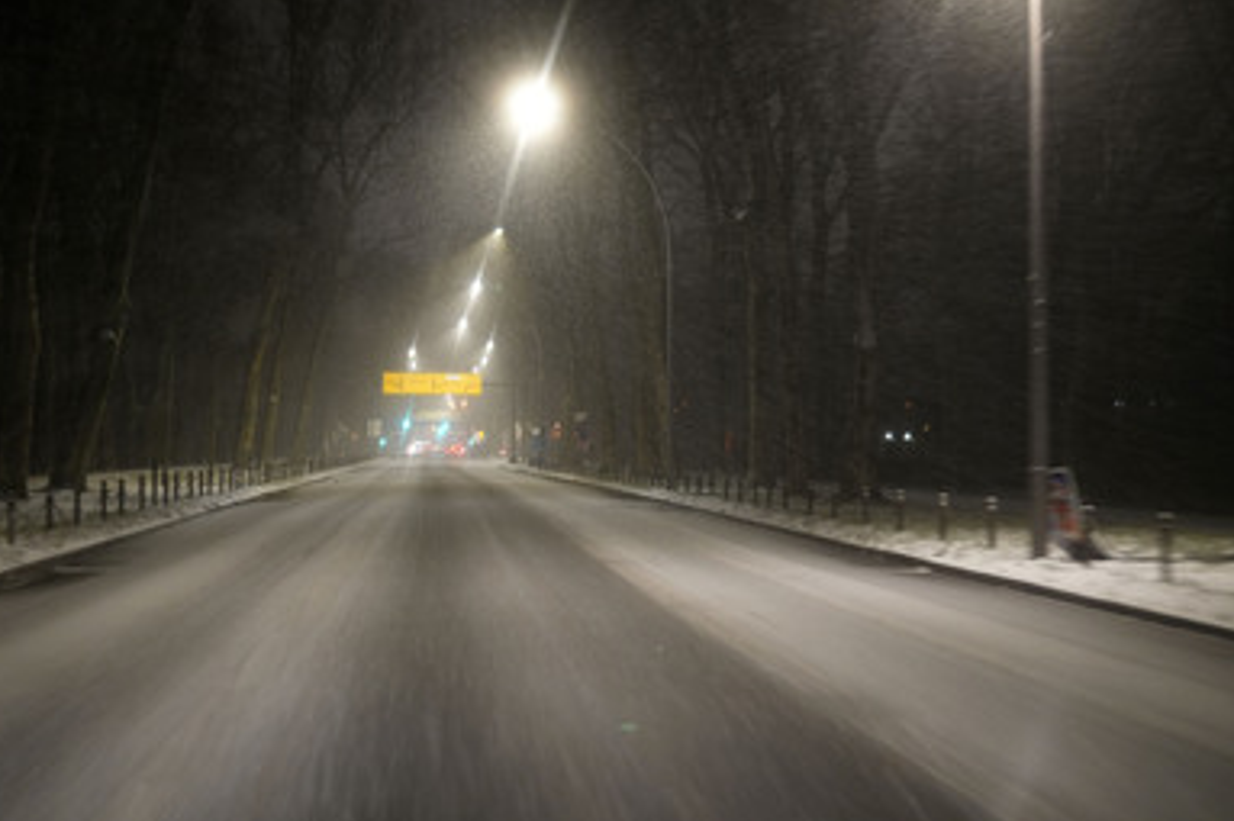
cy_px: 425
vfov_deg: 25.5
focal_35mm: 53
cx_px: 575
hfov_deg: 37.5
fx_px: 1816
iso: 640
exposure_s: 1/30
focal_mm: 30
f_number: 1.4
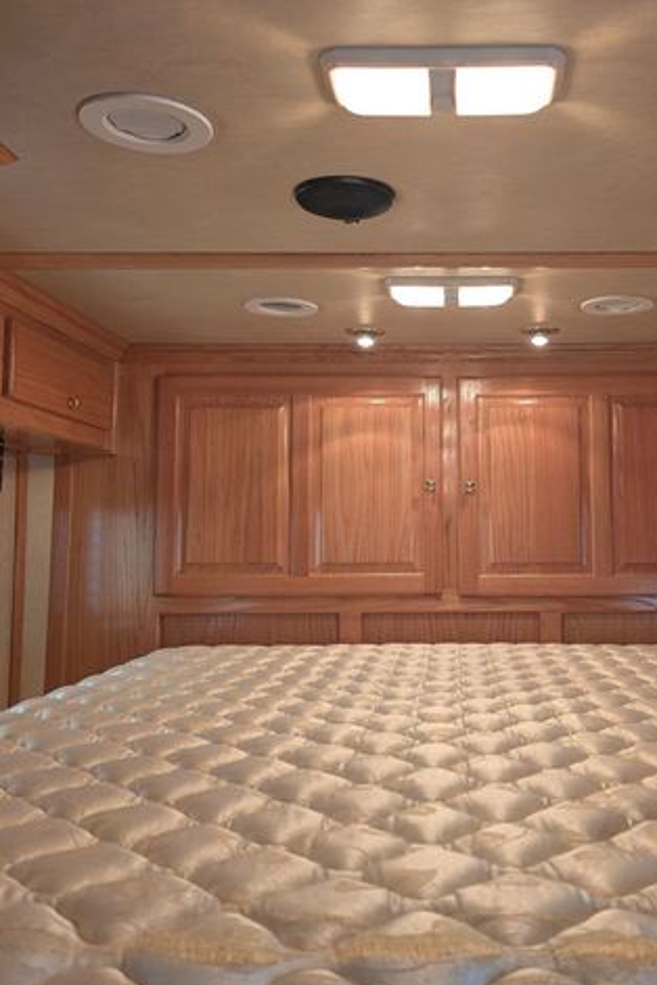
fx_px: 931
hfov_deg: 38.3
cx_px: 452
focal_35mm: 34
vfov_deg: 55.8
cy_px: 483
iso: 64
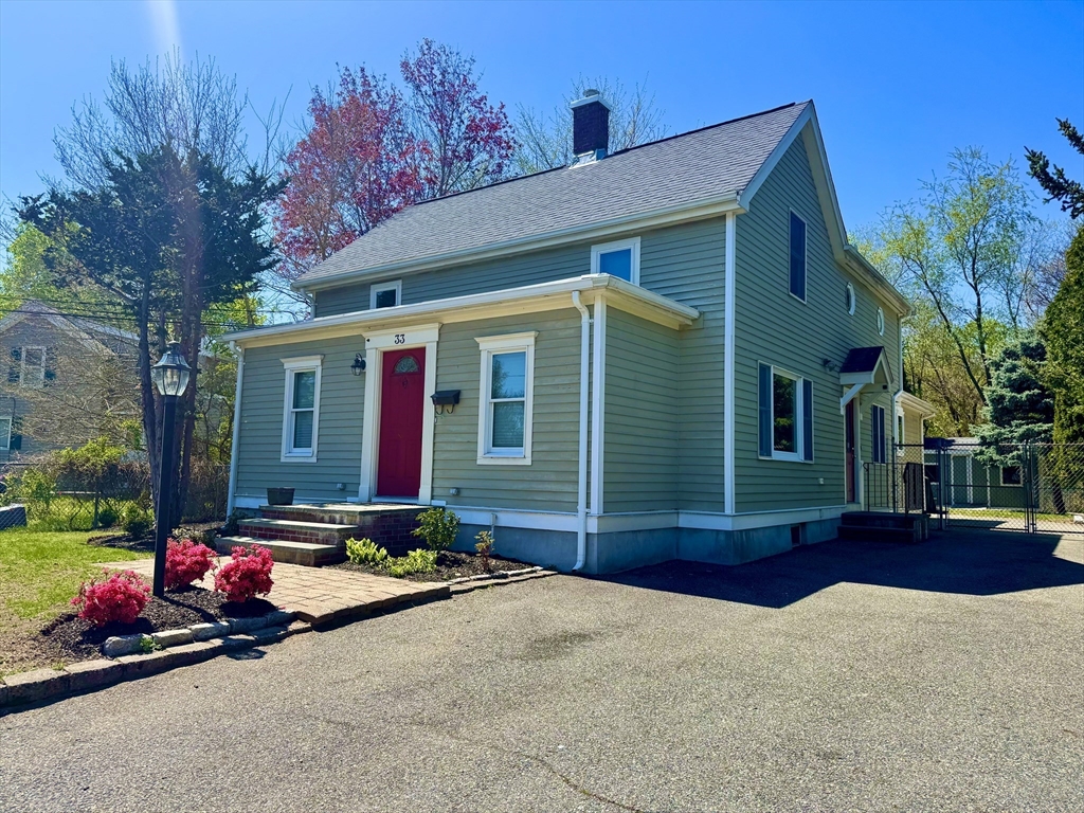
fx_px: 752
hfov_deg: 71.6
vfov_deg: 56.8
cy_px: 406
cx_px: 542
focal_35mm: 24
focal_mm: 6.76
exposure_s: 1/3247
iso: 80
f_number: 1.78
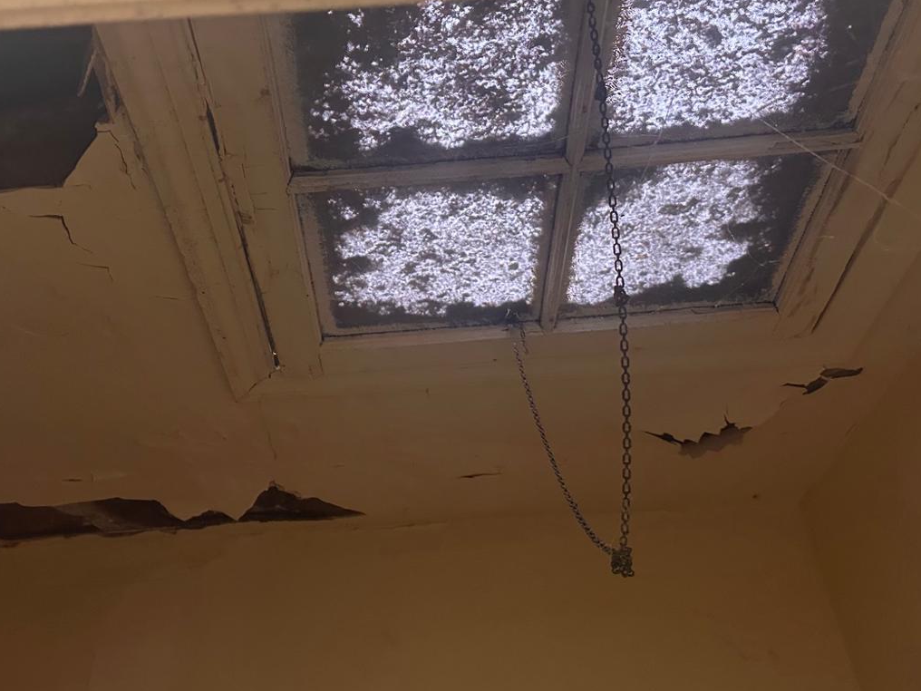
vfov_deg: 41.5
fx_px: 905
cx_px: 410
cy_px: 254
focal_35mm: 34
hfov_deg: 53.8
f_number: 1.78
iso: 640
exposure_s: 1/60
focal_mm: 6.86
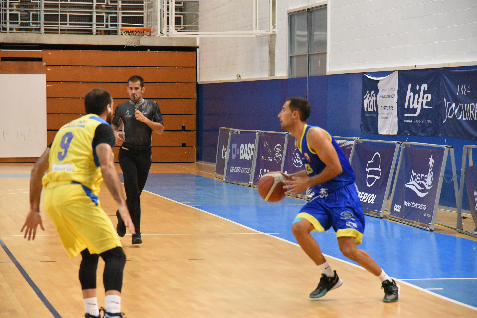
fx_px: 1591
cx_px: 238
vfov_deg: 11.4
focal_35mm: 120
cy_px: 159
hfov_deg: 17.1
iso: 12800
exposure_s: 1/640
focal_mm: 120
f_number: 5.6
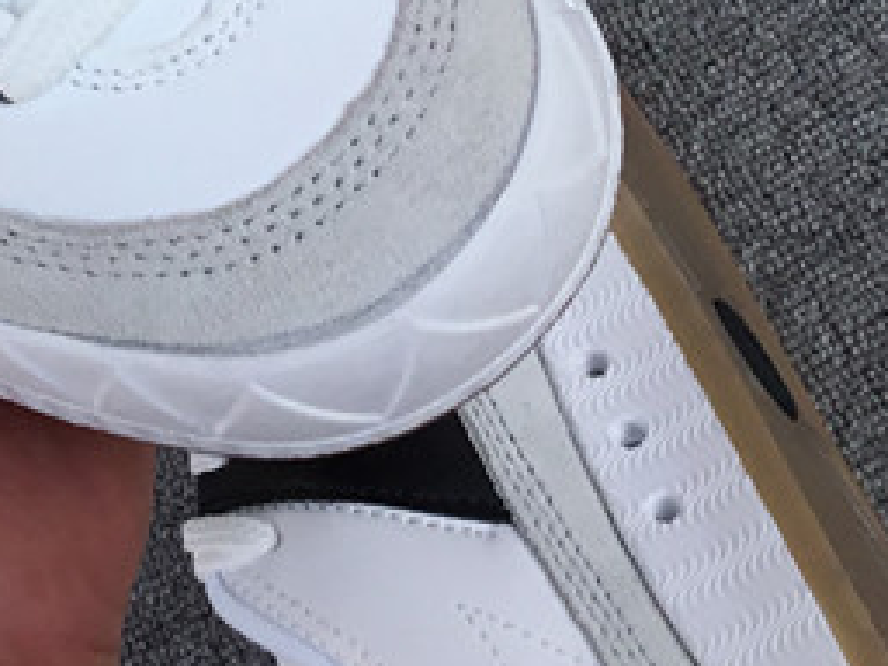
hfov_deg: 17.4
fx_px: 2796
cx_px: -94
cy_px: -453
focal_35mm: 109
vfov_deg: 12.6
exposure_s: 1/783
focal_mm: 3.3
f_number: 2.4
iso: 25
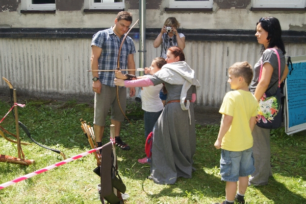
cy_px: 102
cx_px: 153
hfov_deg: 49.6
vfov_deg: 34.2
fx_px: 331
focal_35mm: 39
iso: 200
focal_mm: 26
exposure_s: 1/160
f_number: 11
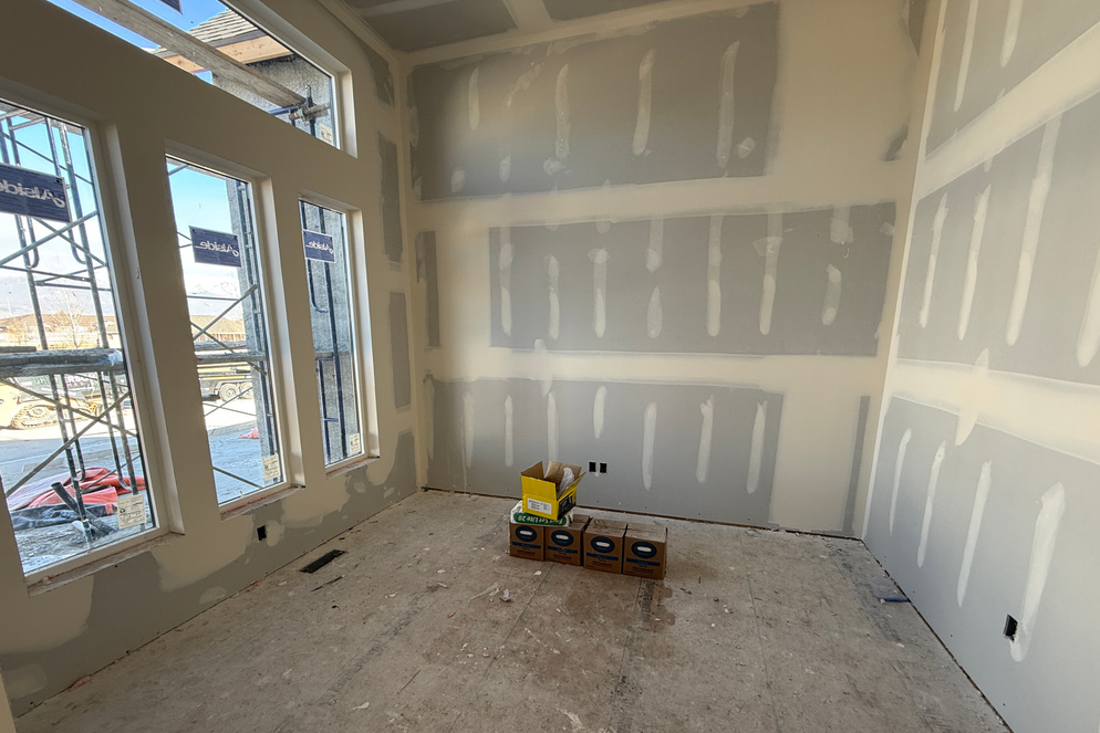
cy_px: 421
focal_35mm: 15
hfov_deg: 100.4
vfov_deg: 76.9
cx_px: 563
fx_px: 458
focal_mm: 2.22
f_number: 2.2
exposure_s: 1/99
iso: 80
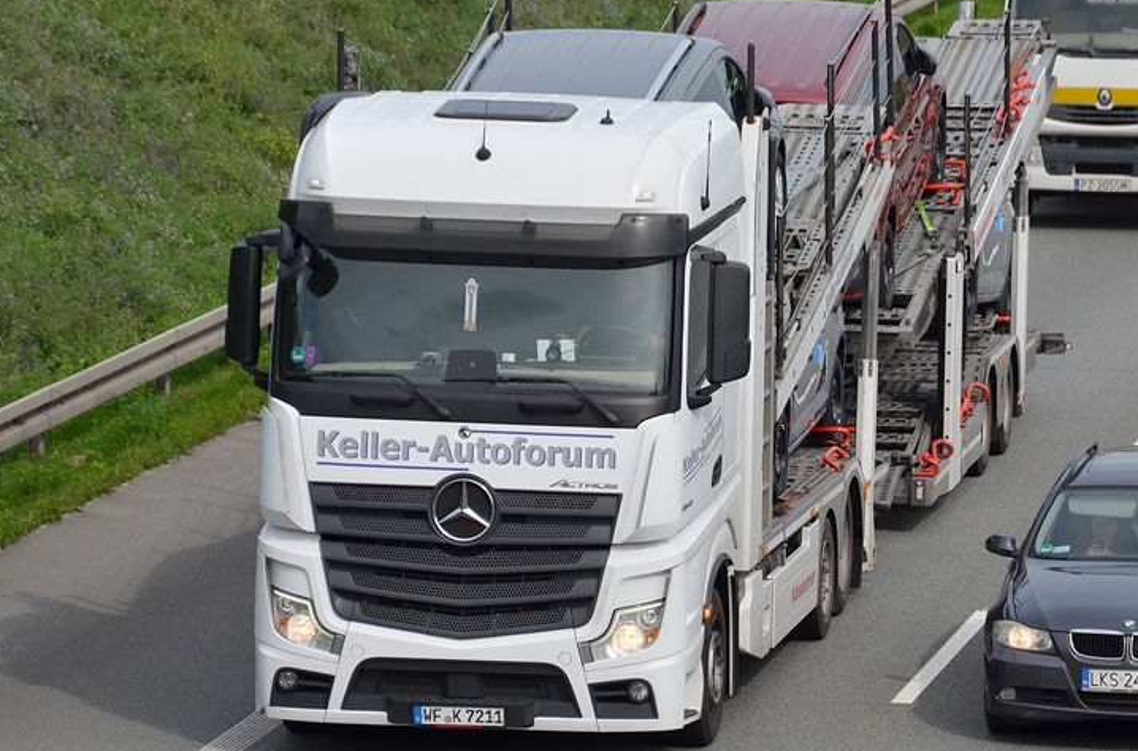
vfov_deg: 7.8
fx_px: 5533
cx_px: 585
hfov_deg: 11.7
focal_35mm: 176
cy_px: 369
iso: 160
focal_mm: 105
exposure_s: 1/800
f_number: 5.6
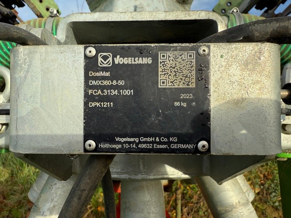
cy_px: 109
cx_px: 146
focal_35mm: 24
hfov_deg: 71.6
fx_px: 202
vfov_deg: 56.8
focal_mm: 2.22
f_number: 2.2
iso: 40
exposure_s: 1/992
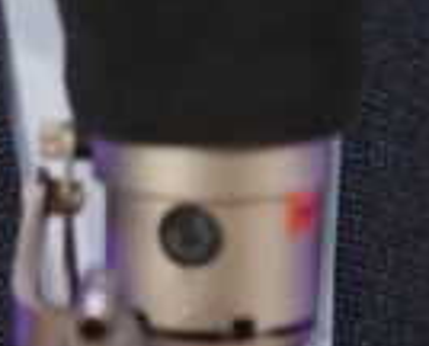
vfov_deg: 3.9
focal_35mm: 391
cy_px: -490
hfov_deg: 4.9
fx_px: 4979
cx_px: -48
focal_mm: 70
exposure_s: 1/80
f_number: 2.8
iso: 1000
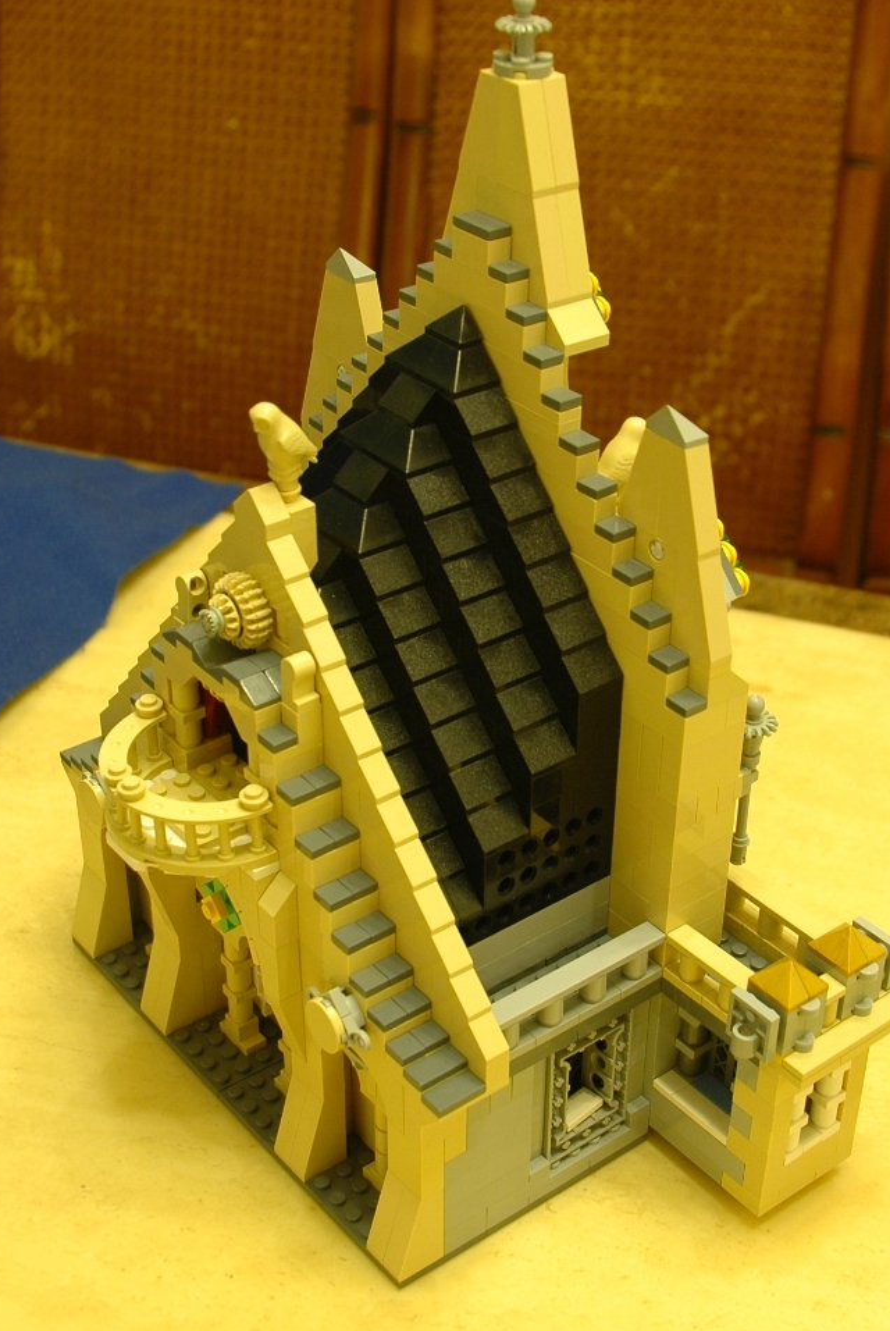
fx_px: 1241
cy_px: 664
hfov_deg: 39.5
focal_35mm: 34
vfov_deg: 56.4
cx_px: 453
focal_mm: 21
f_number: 3.5
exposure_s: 1/8
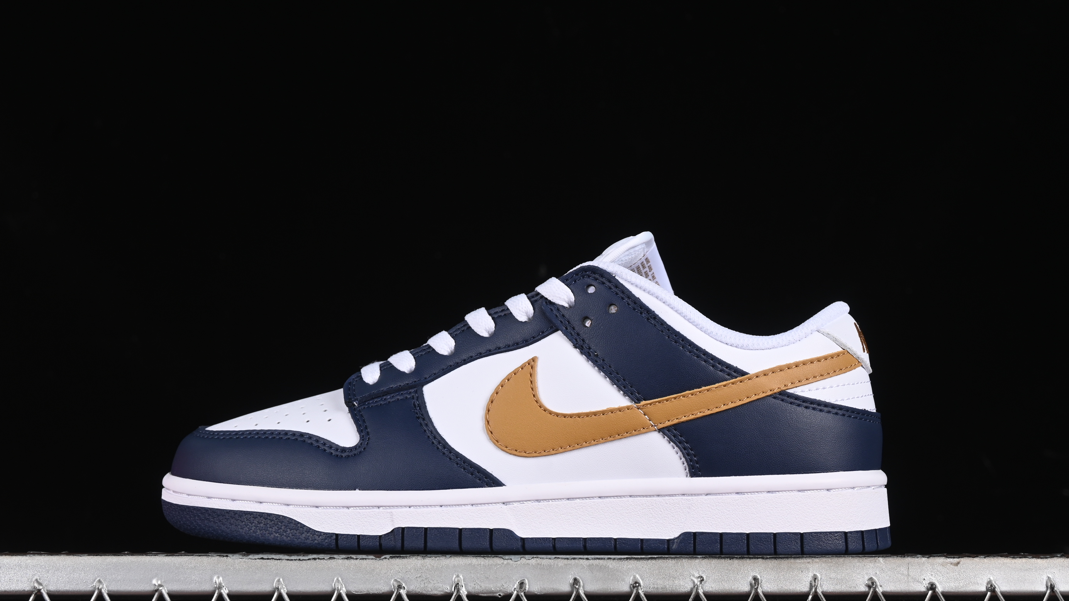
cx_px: 534
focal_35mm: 79
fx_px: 2239
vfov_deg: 15.3
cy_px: 334
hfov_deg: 26.9
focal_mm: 50
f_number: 8
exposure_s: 1/80
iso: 160
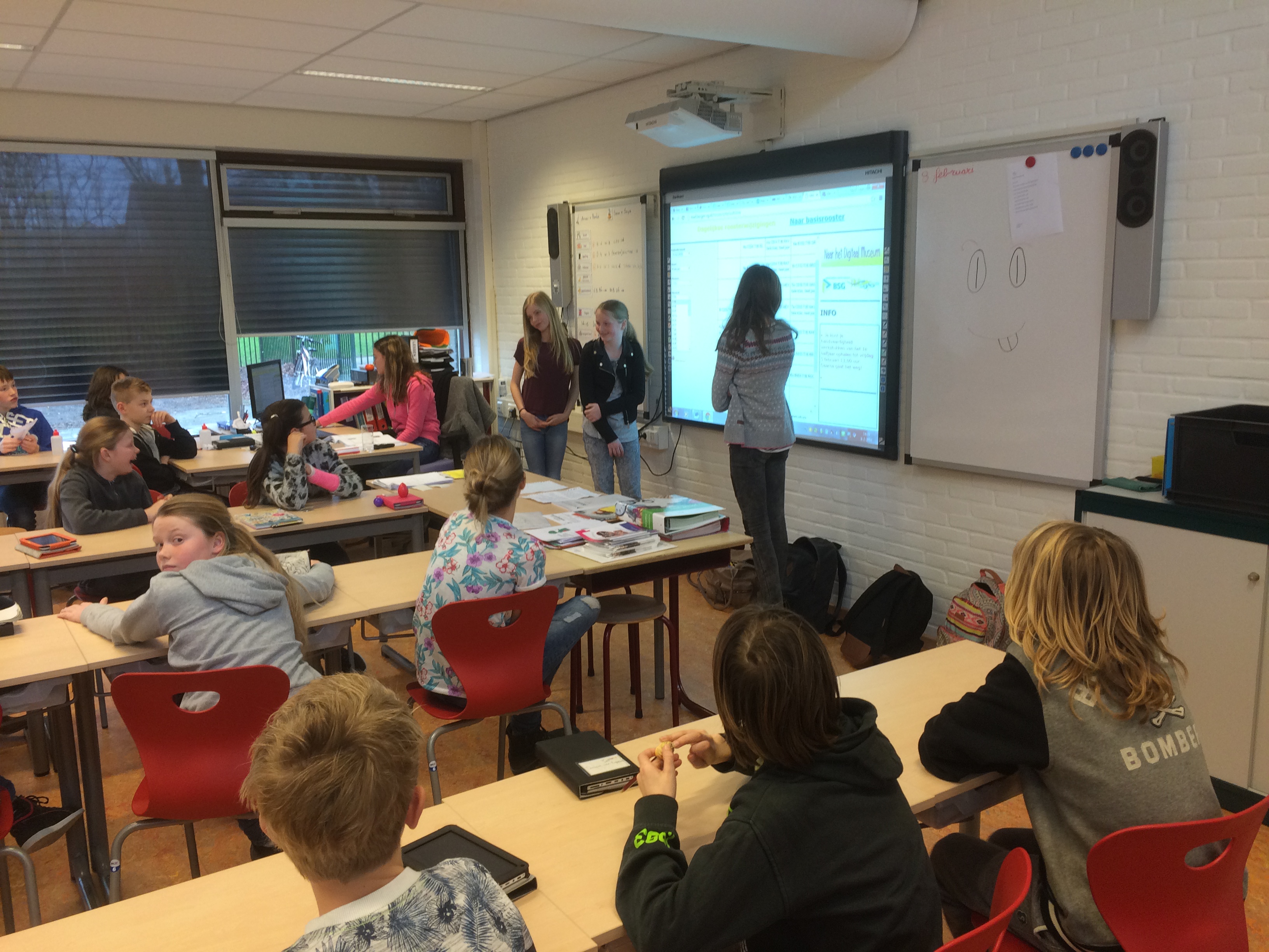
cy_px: 476
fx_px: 1063
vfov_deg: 48.2
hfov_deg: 61.7
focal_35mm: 29
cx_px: 634
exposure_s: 1/33
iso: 64
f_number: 2.2
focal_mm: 4.15
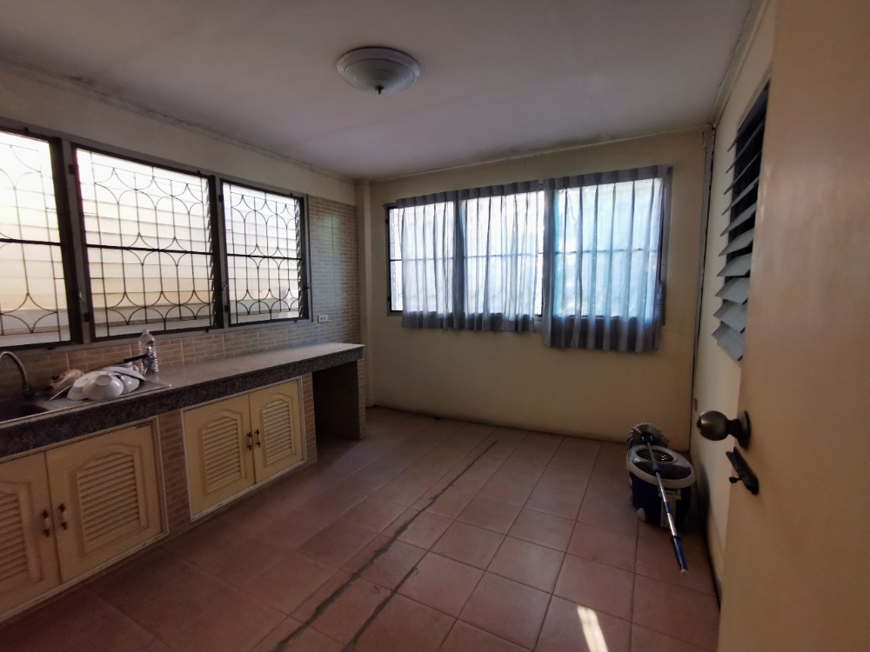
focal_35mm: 16
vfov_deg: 78.1
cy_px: 326
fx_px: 402
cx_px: 435
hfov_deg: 94.5
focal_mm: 2.35
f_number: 2.2
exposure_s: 1/25
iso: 400
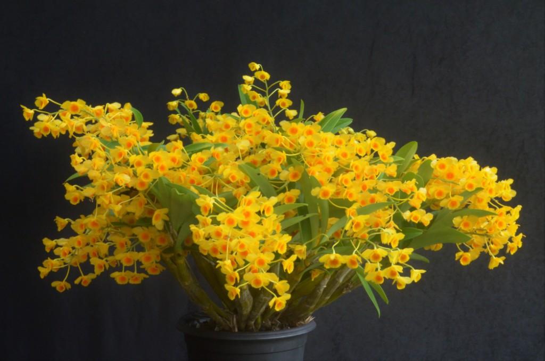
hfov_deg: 33.5
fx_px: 906
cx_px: 272
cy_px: 180
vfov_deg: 22.5
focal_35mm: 60
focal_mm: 40
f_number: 20
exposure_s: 1/25
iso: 1600
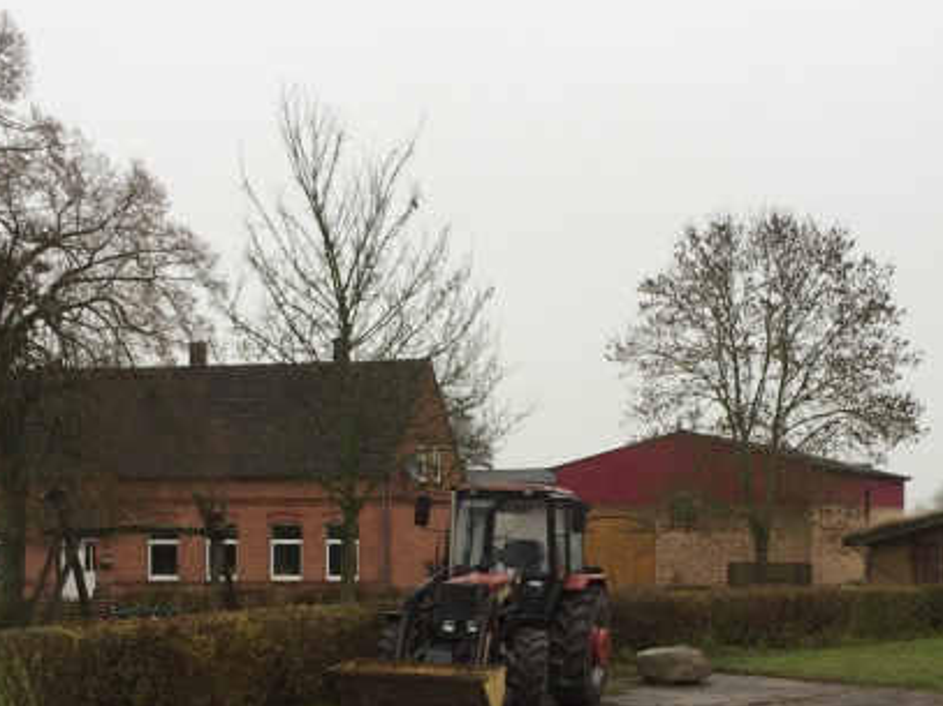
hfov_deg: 33.7
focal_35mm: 57
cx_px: 563
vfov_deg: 25.2
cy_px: 574
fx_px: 1552
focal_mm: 4.15
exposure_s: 1/100
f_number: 2.2
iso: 32
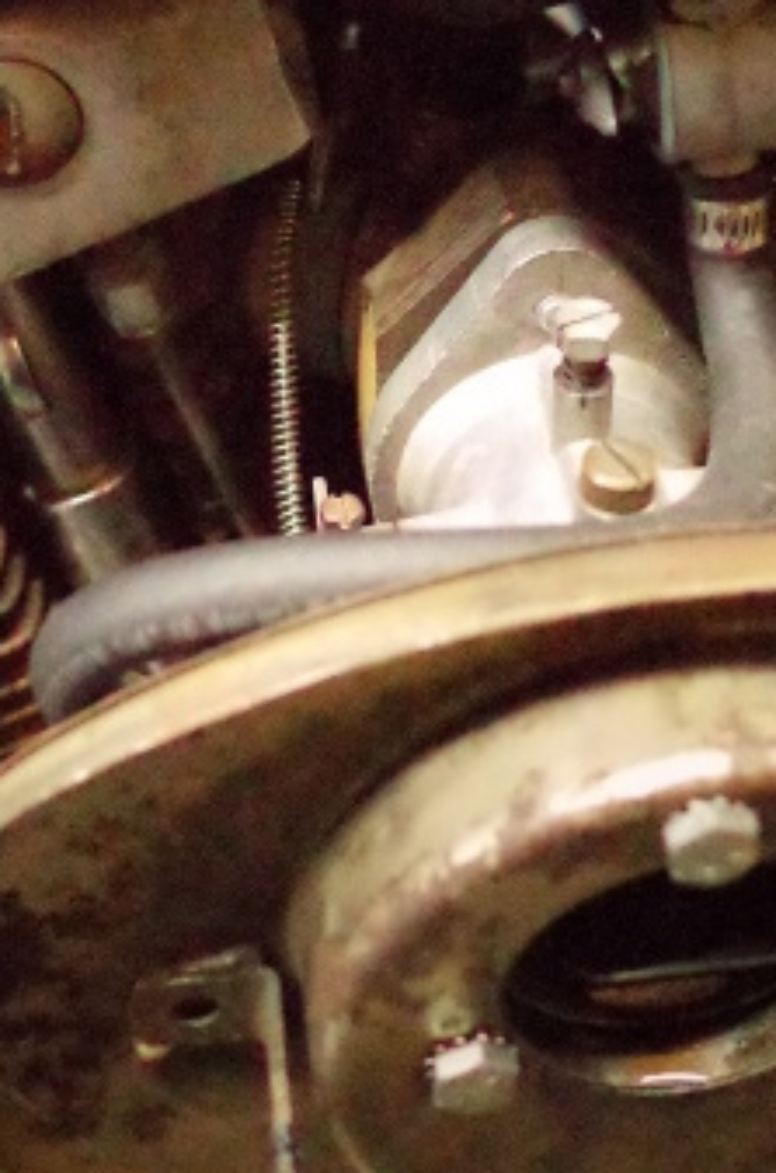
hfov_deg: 22.9
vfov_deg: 32.9
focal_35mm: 59
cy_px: 209
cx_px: 379
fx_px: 1917
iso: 25600
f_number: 2.8
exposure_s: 1/800
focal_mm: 18.3
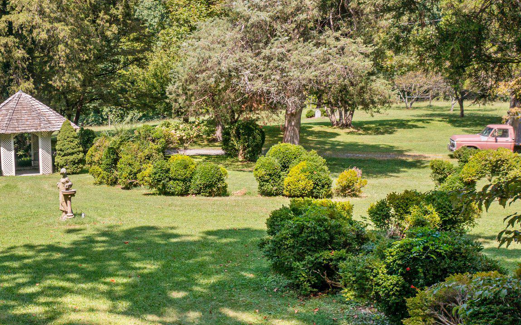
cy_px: 231
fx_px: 724
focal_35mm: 51
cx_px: 58
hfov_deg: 37.2
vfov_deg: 25.1
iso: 200
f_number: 3.2
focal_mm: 10.26
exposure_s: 1/80
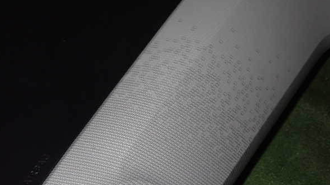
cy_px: 83
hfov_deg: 25.0
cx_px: 164
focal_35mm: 85
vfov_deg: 14.2
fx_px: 744
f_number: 13
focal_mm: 13.65
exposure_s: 1/80
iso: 800
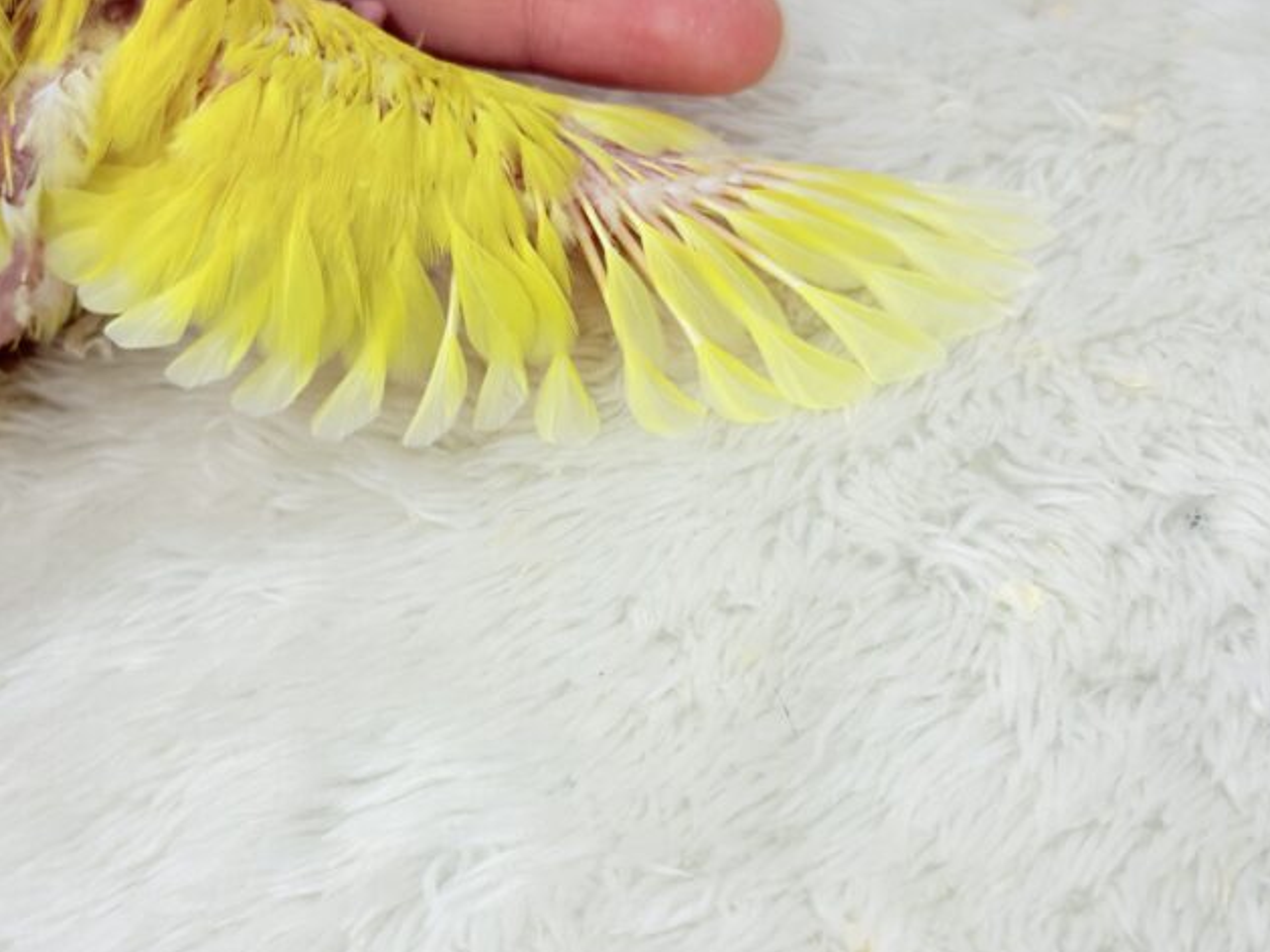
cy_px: 481
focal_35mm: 53
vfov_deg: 27.5
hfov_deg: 36.2
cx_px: 645
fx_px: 1944
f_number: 1.6
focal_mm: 5.96
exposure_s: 1/50
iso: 32
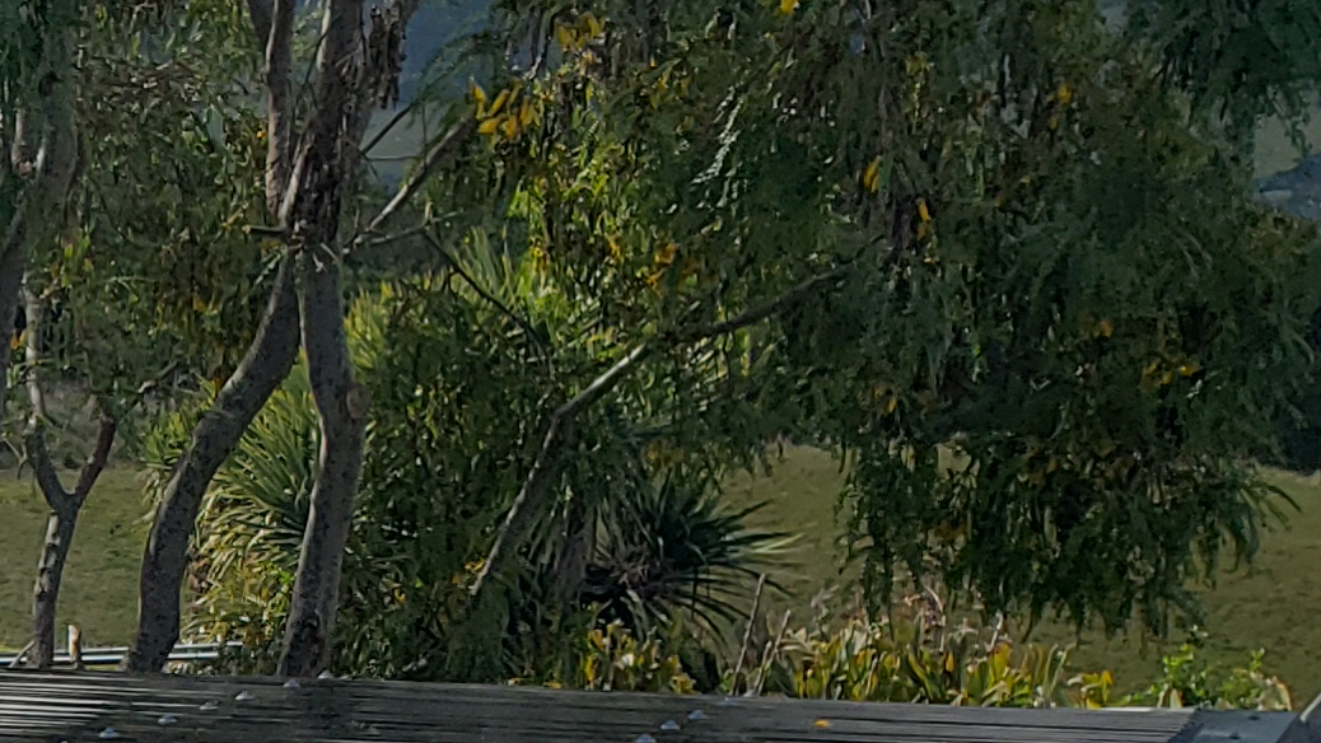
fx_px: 3853
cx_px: -968
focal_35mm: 110
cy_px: 1238
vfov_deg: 10.5
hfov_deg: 16.6
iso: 50
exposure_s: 1/1610
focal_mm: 4.3
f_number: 2.4
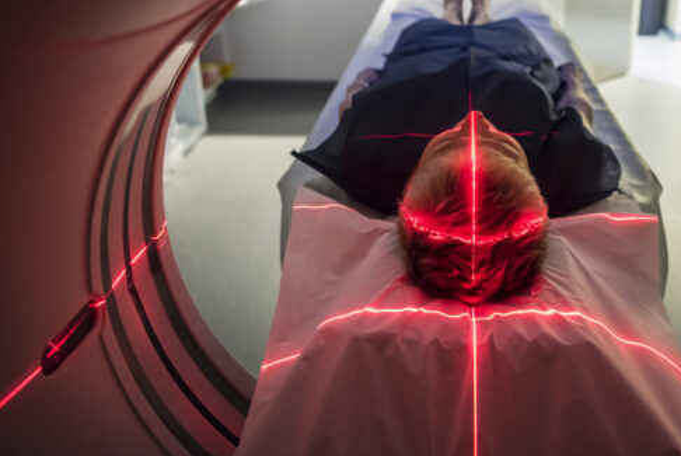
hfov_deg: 50.6
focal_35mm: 37
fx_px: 701
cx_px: 469
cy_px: 126
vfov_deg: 35.4
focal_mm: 24
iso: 3200
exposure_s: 1/15
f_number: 2.8
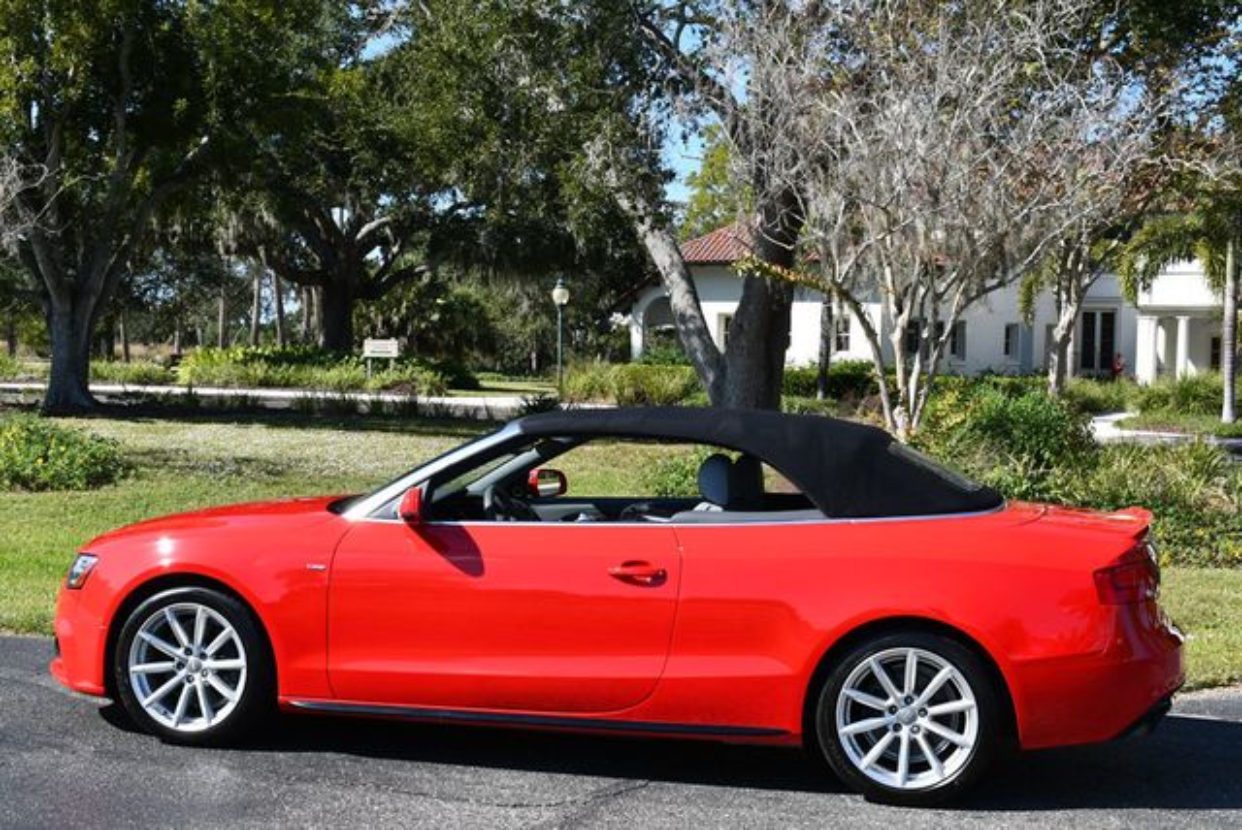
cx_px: 621
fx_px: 1727
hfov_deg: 39.6
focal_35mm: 50
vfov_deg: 27.0
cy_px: 415
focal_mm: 25
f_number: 8
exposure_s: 1/250
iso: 125
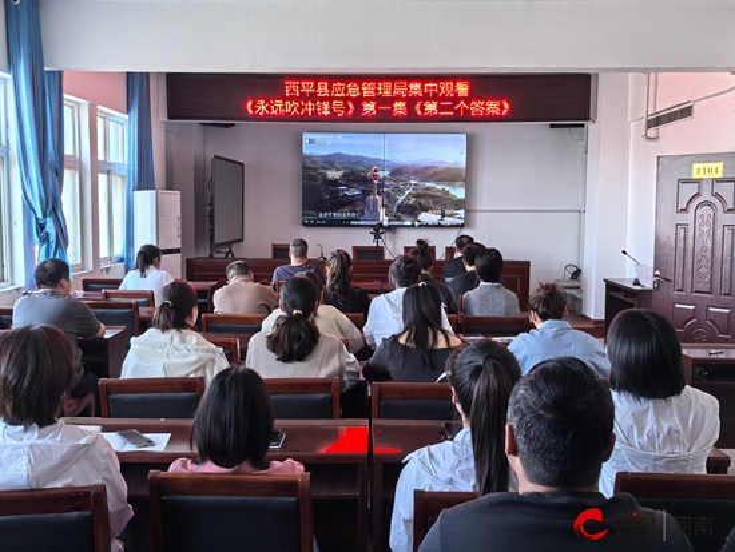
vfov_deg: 37.7
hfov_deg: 49.0
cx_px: 368
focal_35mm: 38
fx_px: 807
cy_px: 276
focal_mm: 5.75
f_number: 2
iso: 200
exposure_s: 1/100
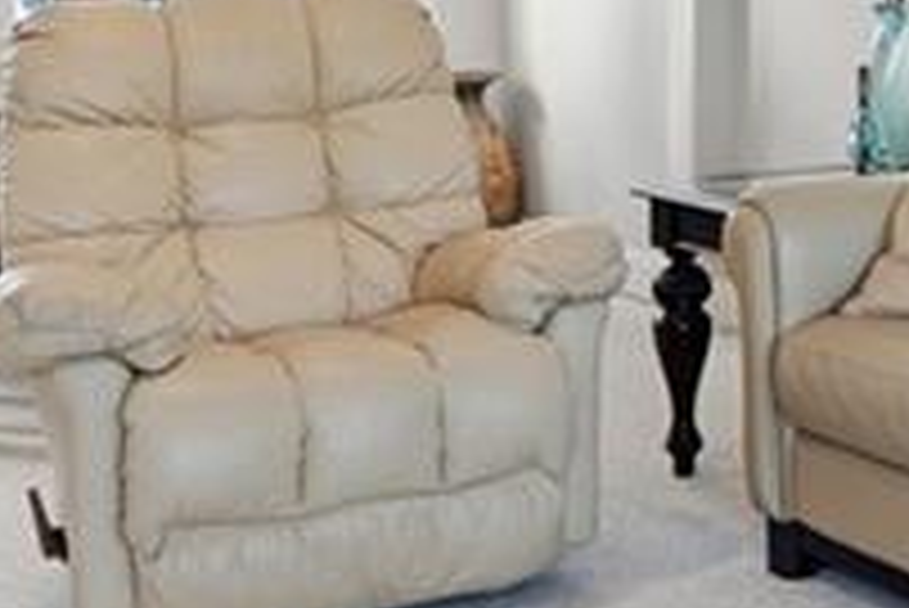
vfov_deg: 16.4
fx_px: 2047
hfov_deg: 20.4
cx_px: 1458
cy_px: -56
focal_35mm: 81
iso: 400
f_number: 9
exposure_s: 1/60
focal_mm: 16
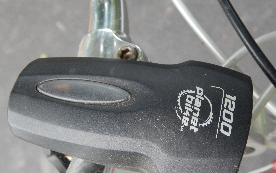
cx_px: 147
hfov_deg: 38.2
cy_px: 108
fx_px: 399
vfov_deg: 24.4
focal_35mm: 53
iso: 400
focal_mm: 7.7
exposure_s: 1/250
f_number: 3.6
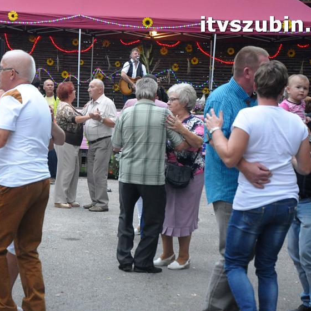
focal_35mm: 89
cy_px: 155
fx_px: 905
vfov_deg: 19.5
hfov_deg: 19.5
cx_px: 116
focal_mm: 46
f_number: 5
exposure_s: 1/100
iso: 2500
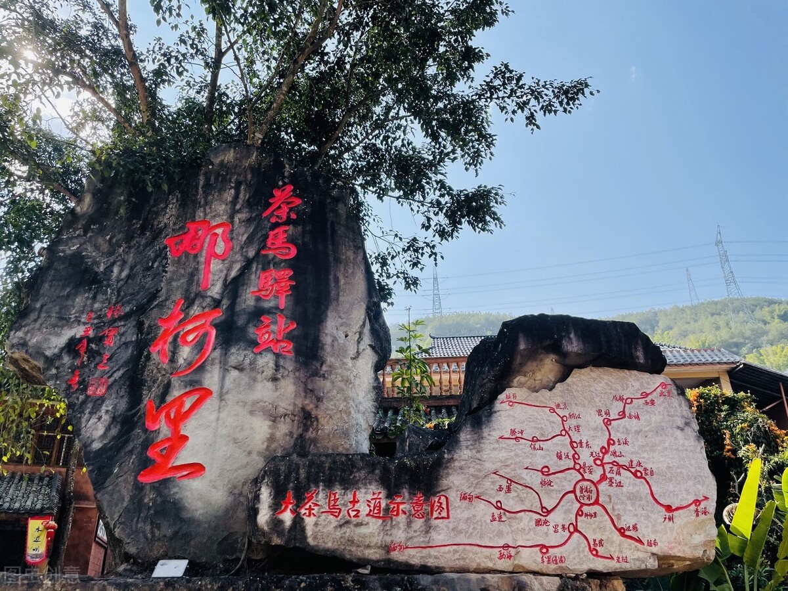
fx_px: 592
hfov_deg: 67.3
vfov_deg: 53.1
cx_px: 394
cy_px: 296
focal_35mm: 26
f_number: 1.6
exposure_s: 1/3040
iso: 32
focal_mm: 4.2
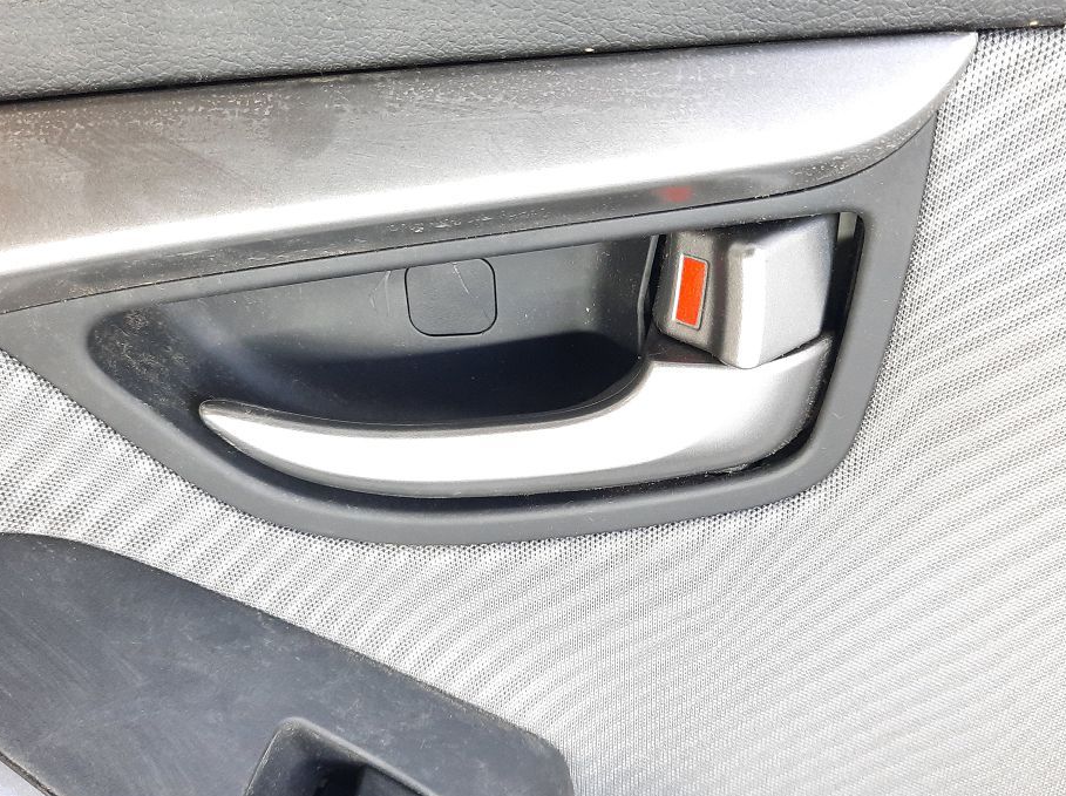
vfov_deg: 42.8
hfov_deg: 55.4
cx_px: 527
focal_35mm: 33
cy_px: 392
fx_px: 1015
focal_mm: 4.6
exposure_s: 1/33
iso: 320
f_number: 2
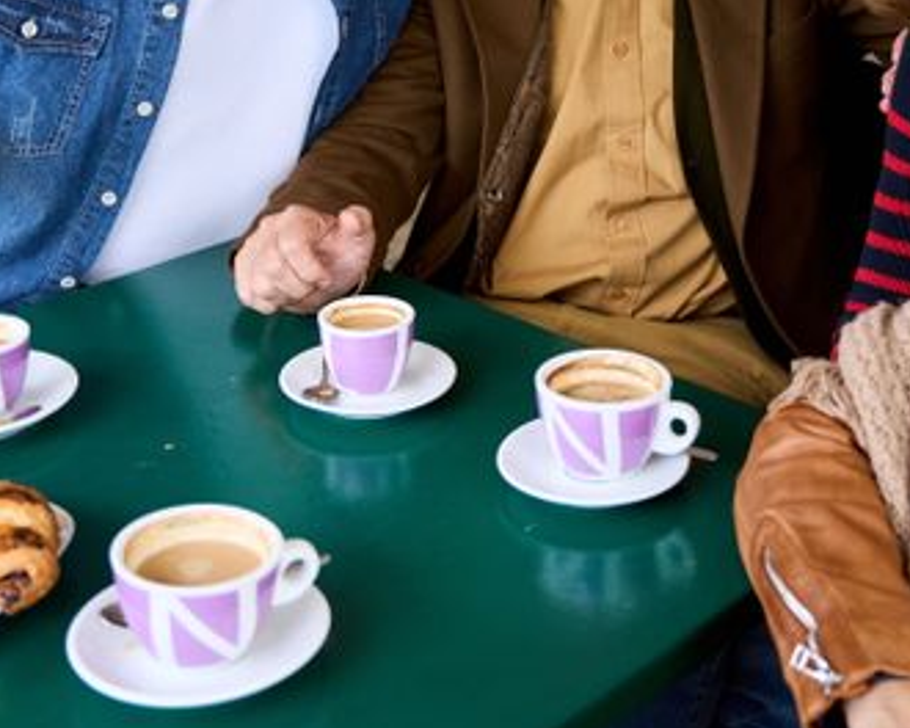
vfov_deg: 22.4
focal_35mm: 66
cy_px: 68
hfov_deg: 28.2
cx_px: 654
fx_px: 1790
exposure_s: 1/640
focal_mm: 29.2
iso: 400
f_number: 2.8
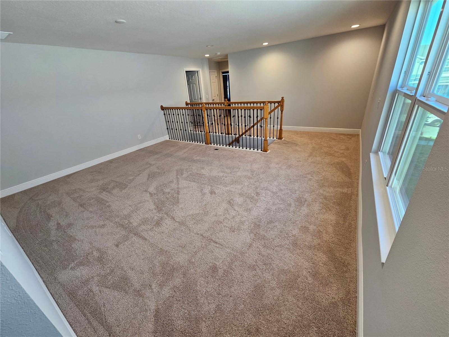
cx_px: 224
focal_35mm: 13
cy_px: 168
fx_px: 169
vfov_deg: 89.9
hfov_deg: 106.2
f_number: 2.2
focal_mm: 2.2
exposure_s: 1/60
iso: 80
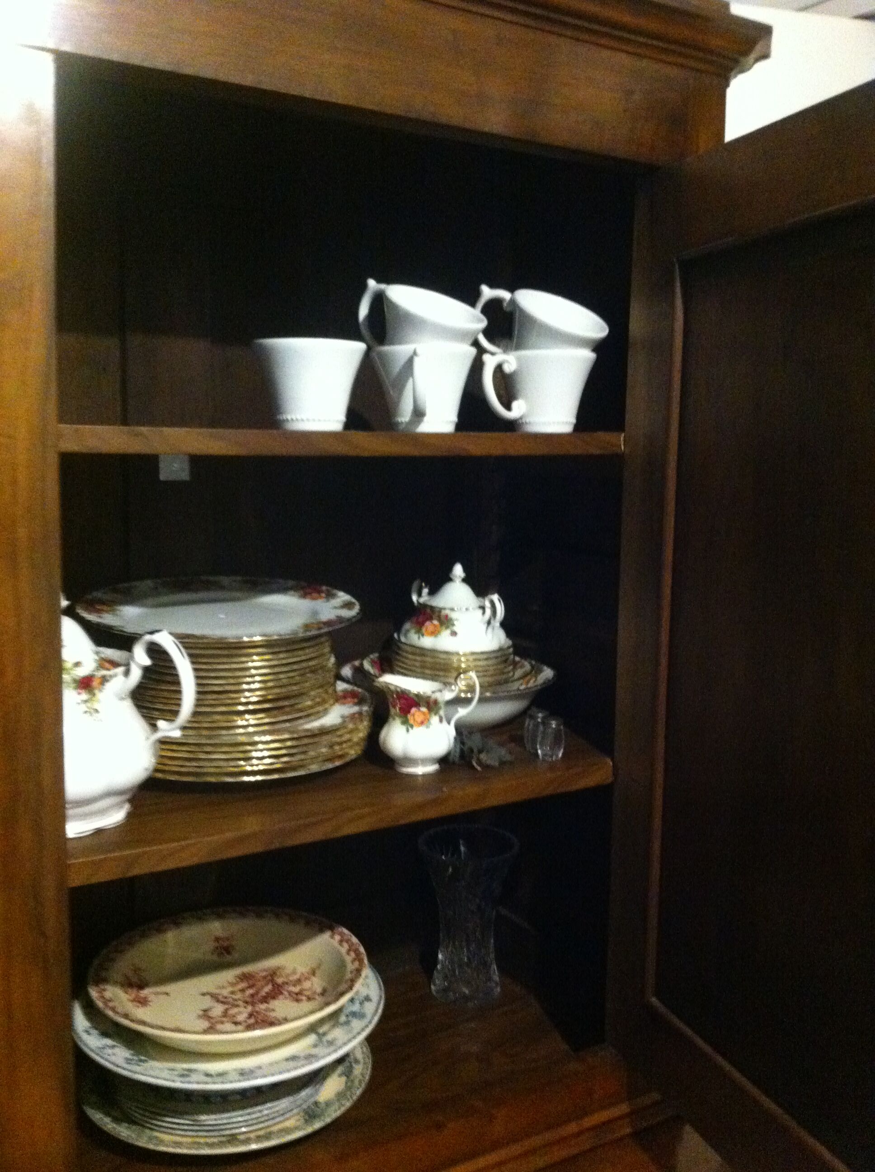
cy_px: 586
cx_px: 438
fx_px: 1183
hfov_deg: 40.6
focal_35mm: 35
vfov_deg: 52.7
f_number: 2.8
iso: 1000
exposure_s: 1/15
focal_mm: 3.85
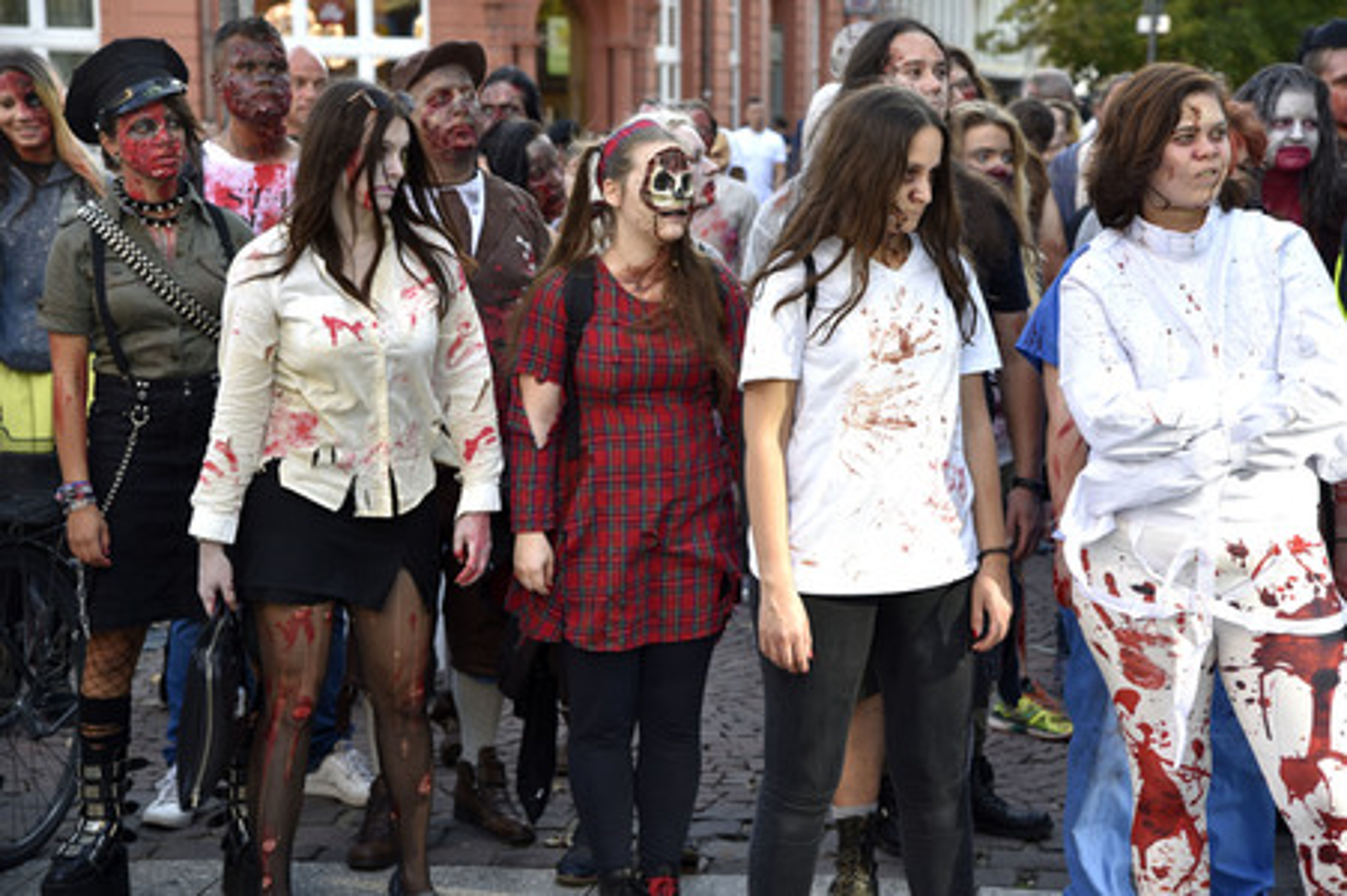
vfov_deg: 16.0
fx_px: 3178
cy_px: 448
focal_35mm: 85
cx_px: 674
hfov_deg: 23.9
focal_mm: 85
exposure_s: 1/125
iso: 400
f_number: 5.6
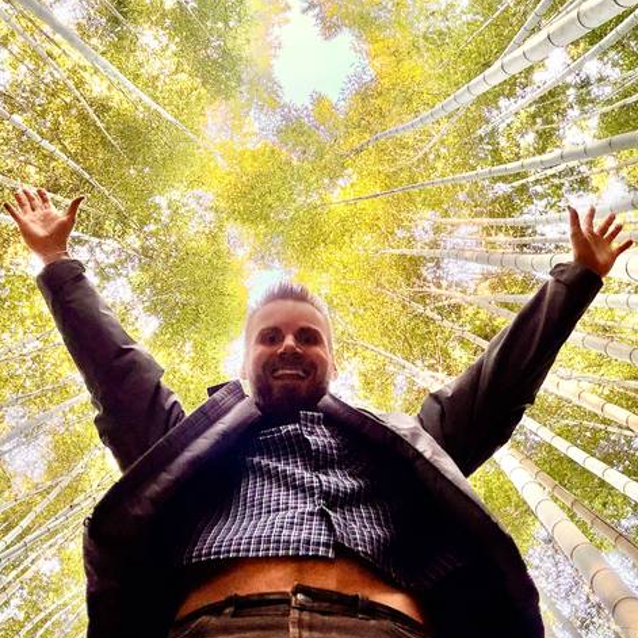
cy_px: 242
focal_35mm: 36
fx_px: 751
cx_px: 316
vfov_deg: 45.7
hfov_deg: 46.0
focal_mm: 2.71
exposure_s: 1/60
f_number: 1.9
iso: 125
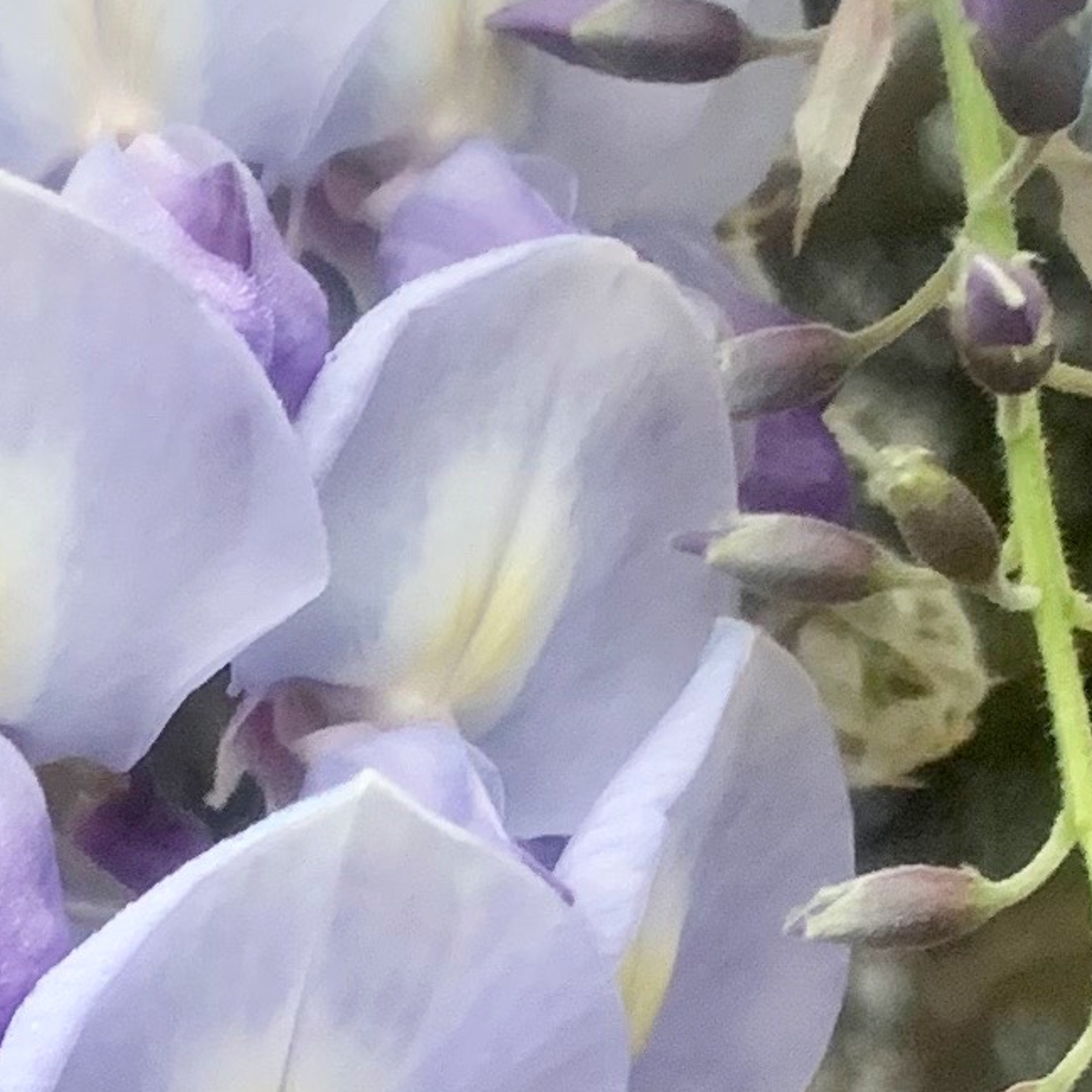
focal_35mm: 143
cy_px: 1987
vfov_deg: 11.3
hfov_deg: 11.6
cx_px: -602
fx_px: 5104
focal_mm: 4.25
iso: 200
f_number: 1.8
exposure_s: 1/60
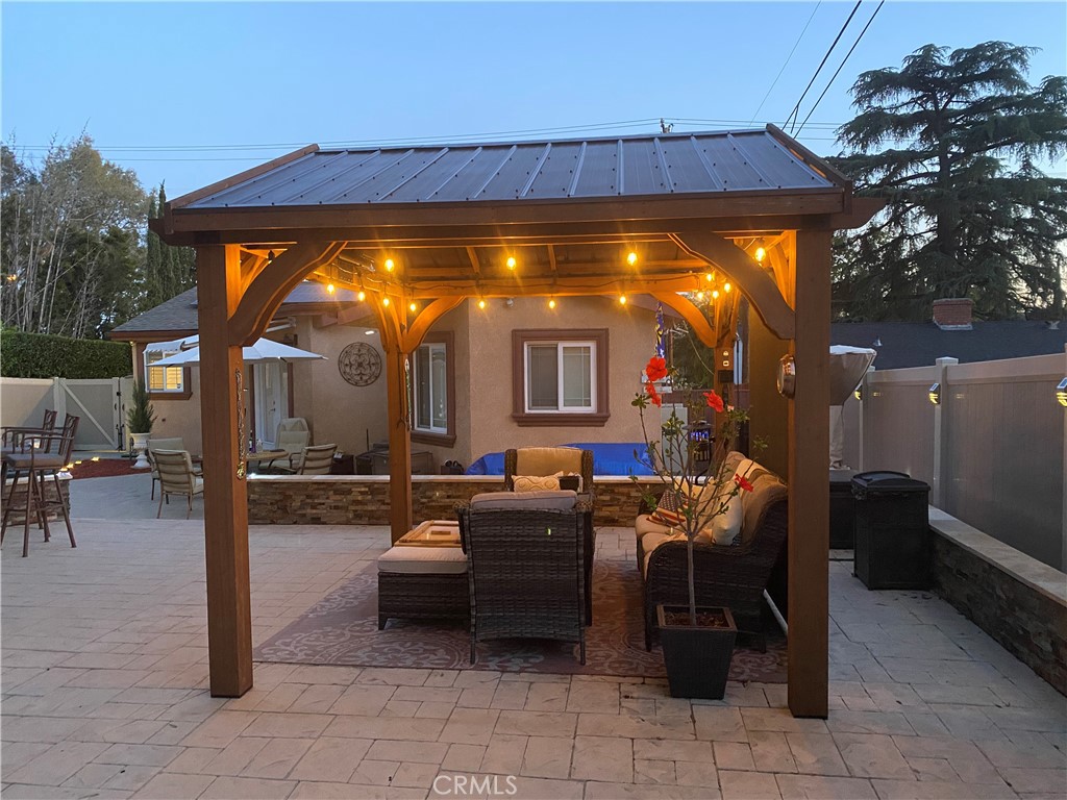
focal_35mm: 26
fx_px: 801
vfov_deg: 53.1
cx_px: 534
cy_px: 400
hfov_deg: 67.3
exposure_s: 1/30
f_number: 1.8
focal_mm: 4.25
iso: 800
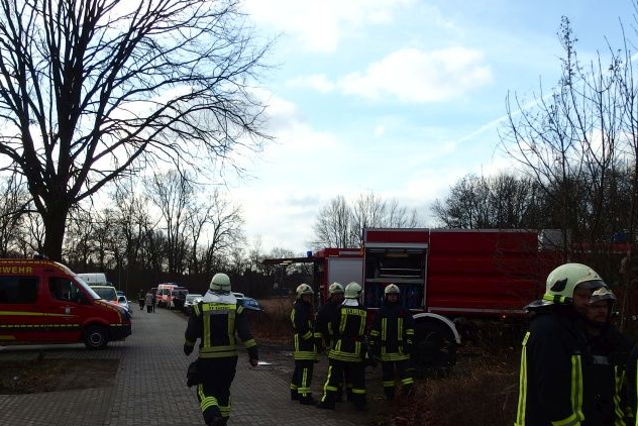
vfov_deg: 35.4
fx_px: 656
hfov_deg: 51.3
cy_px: 301
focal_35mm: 37
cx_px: 240
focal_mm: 4.7
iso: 100
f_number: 3.5
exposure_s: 1/800
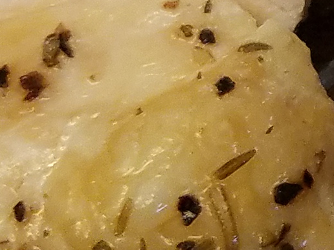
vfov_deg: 7.0
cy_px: -312
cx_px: 920
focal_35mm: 203
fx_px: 1959
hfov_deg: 8.5
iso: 125
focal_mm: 4.2
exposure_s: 1/60
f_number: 1.7
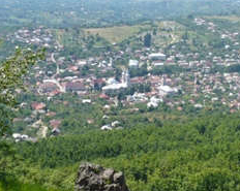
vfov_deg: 19.6
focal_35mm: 78
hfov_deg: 23.6
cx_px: 232
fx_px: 553
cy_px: 72
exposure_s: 1/800
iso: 100
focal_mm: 6.1
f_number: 2.8
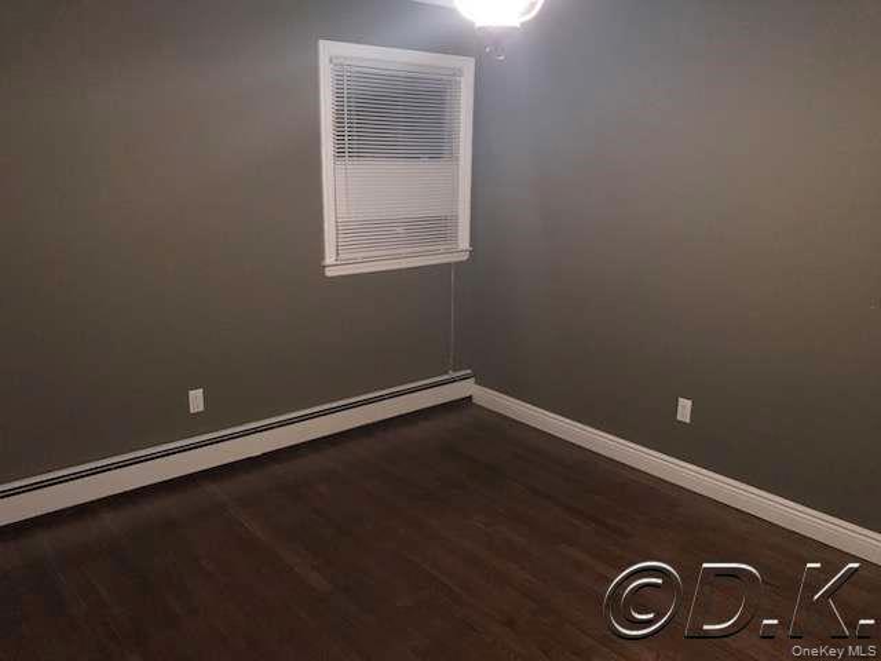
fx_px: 713
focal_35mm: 28
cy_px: 330
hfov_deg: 63.4
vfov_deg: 49.7
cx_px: 440
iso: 200
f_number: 1.8
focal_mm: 3.99
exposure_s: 1/4
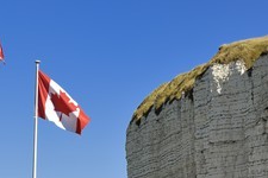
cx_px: 19
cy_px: 125
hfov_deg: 11.5
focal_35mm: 177
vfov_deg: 7.8
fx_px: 1318
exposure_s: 1/320
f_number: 13
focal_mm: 95
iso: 200
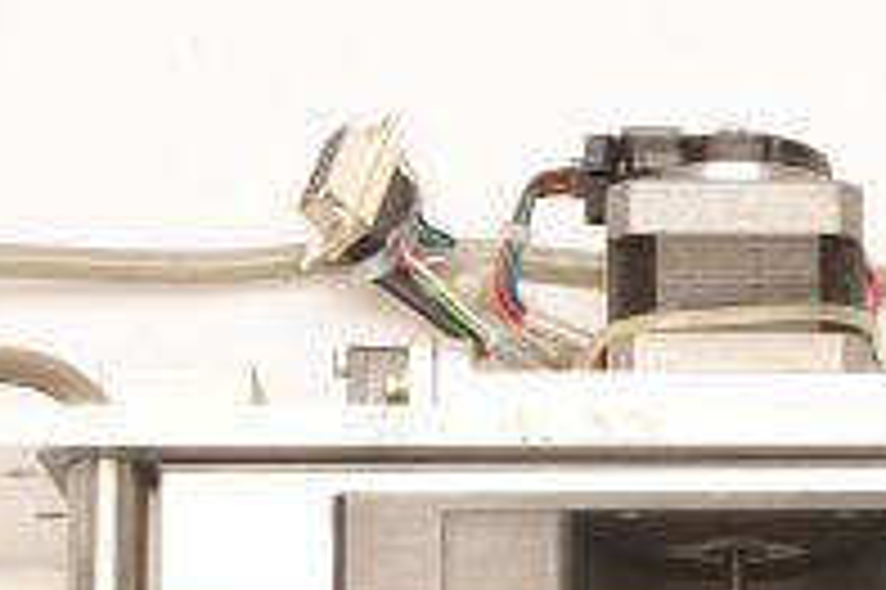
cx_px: 720
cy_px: 826
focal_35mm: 152
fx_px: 3738
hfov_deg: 13.4
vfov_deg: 8.8
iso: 320
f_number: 16
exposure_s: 1/125
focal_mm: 50
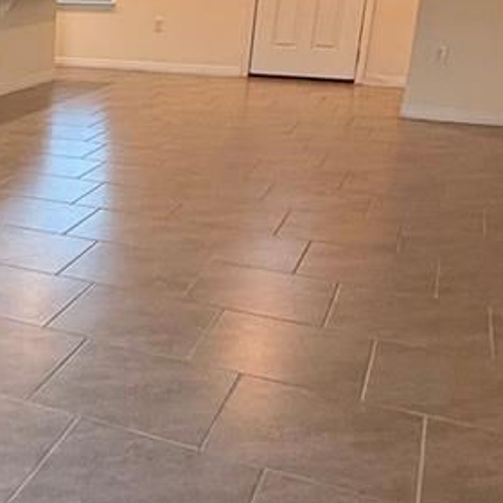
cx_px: -74
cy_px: 226
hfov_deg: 28.7
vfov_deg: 32.2
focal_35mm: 53
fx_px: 871
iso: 320
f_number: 2.2
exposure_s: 1/120
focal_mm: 2.22
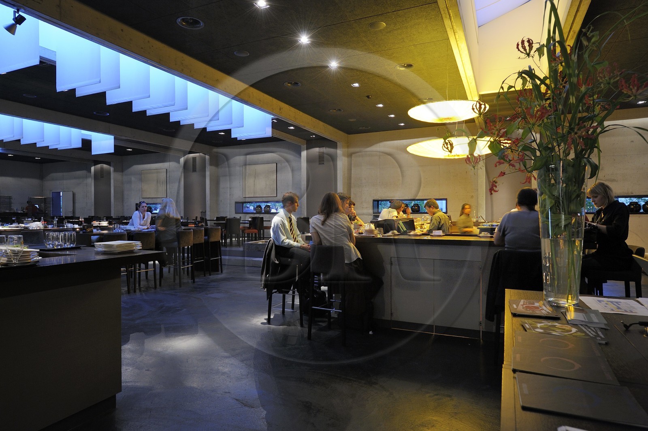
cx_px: 324
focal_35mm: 22
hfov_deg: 78.6
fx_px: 396
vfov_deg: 57.1
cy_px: 216
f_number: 7.1
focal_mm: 22
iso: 800
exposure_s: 1/4
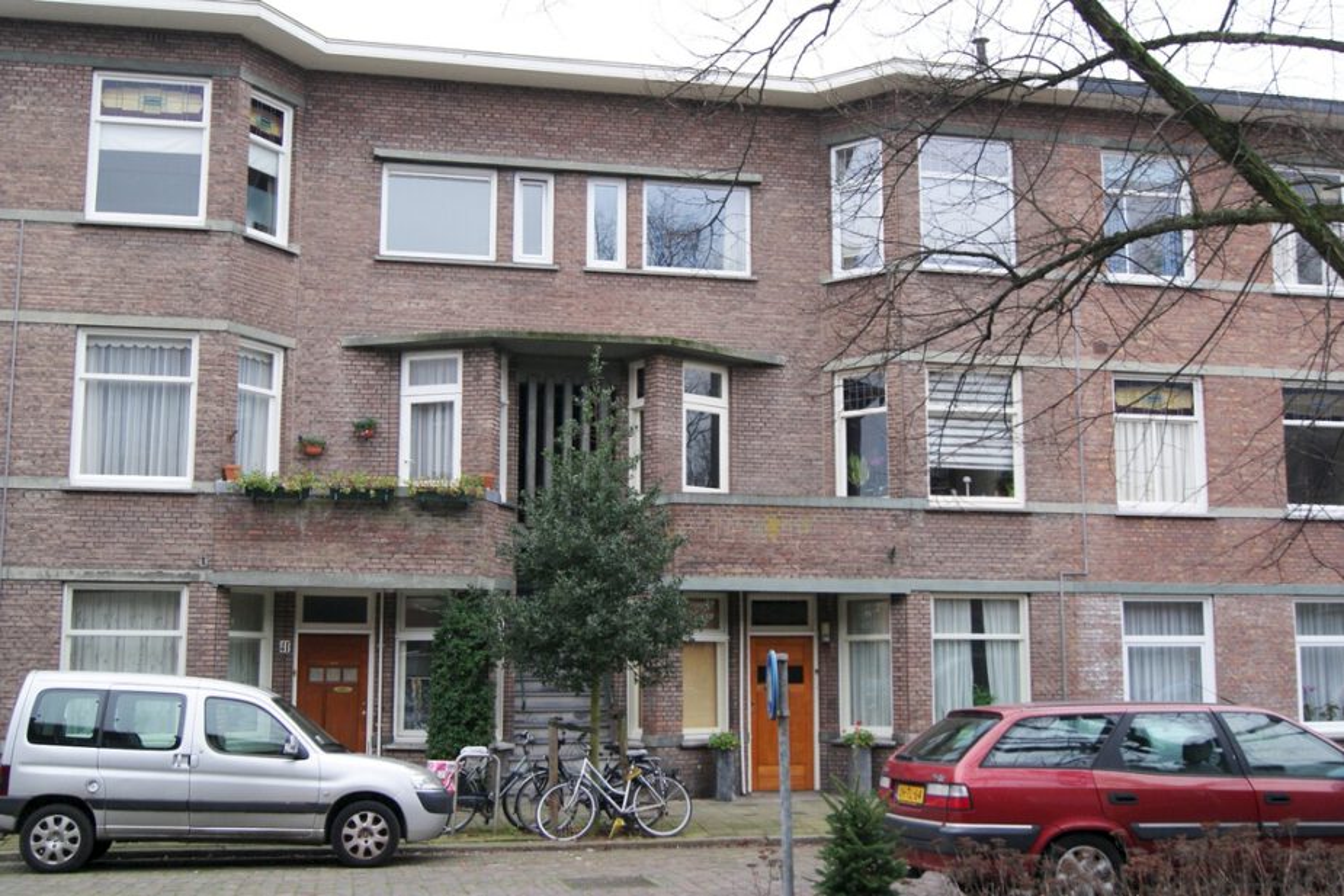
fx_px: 1456
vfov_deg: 34.2
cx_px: 672
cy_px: 448
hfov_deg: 49.5
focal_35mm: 39
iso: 400
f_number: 5.6
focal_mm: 26
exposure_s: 1/20
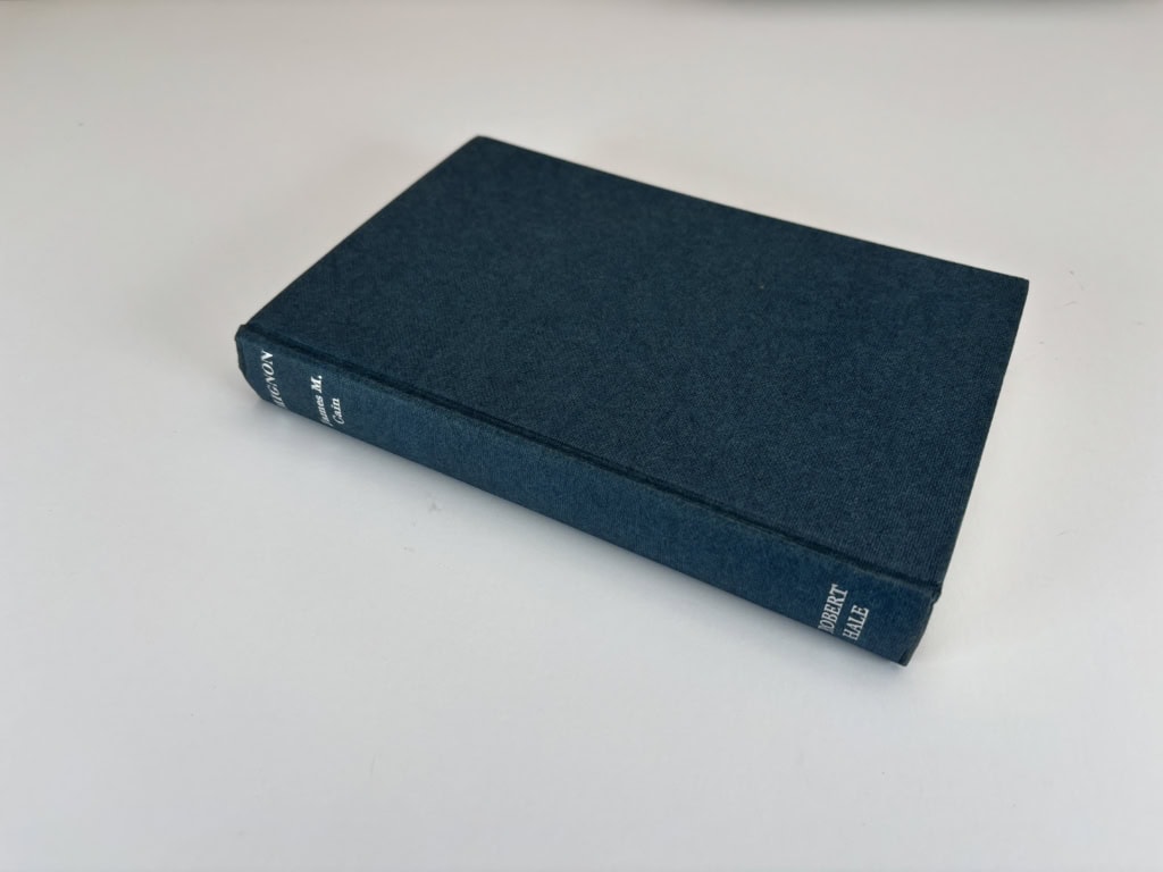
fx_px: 874
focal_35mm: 26
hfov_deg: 67.3
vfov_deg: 53.1
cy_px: 436
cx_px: 582
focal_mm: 6
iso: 40
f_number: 1.6
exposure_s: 1/167
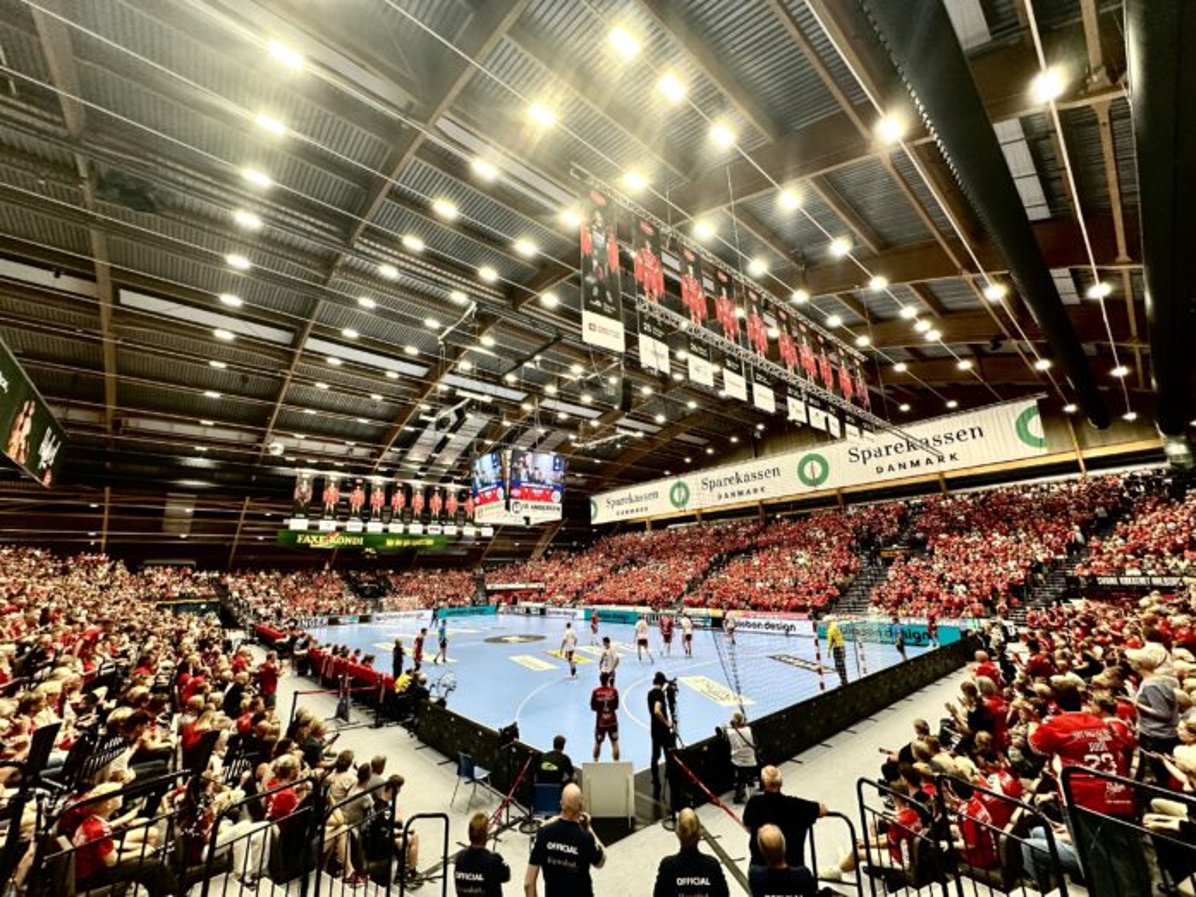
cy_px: 448
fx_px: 484
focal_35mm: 14
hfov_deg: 102.1
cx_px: 598
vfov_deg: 85.7
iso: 200
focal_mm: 2.22
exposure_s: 1/100
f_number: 2.2
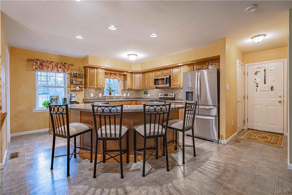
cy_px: 98
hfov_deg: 96.7
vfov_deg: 73.7
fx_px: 130
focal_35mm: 16
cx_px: 146
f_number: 5
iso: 640
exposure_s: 1/125
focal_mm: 16
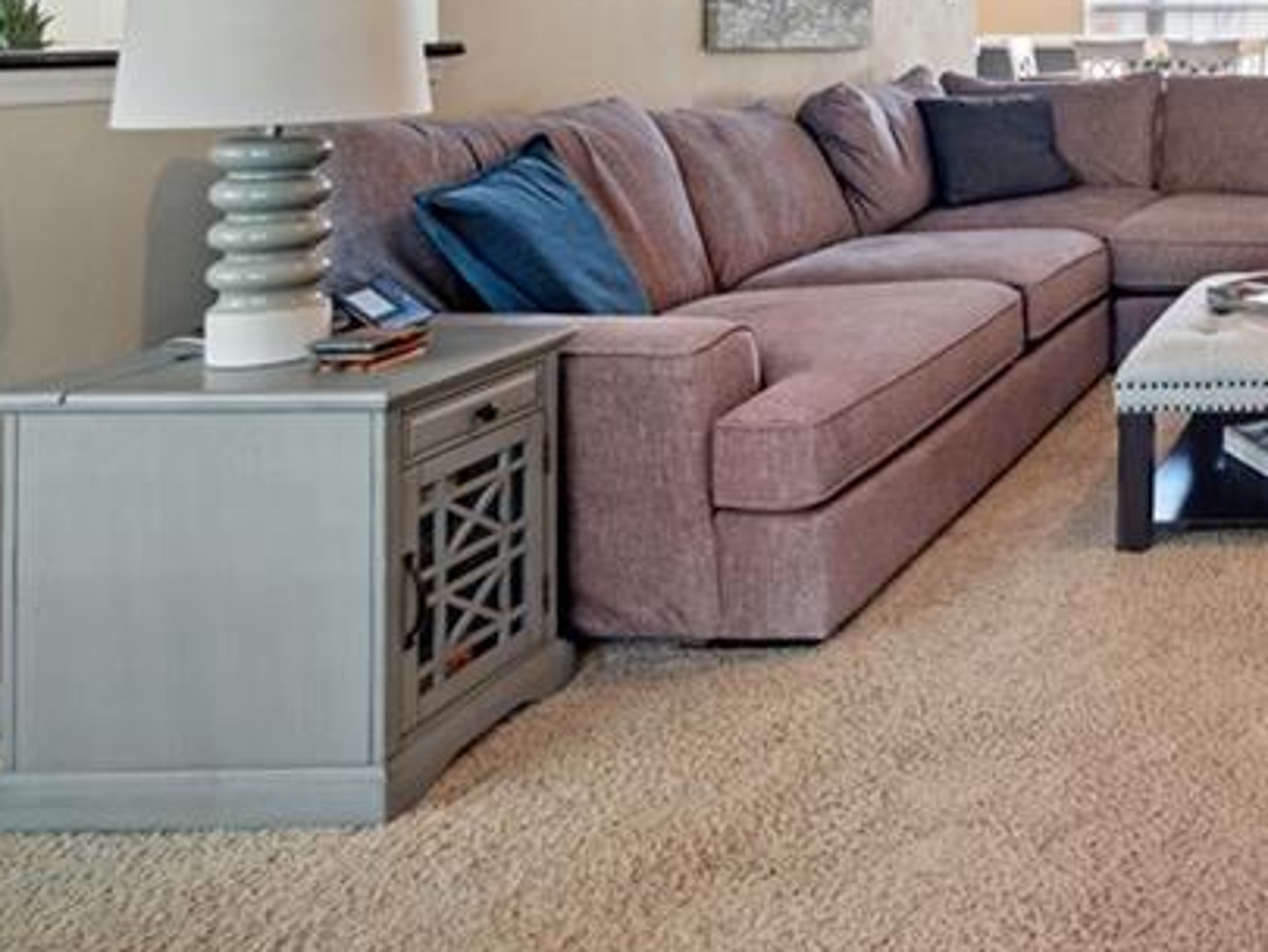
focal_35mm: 34
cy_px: -2
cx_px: 1468
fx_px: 1246
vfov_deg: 37.4
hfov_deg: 40.6
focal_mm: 14
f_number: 8
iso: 400
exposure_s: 1/4
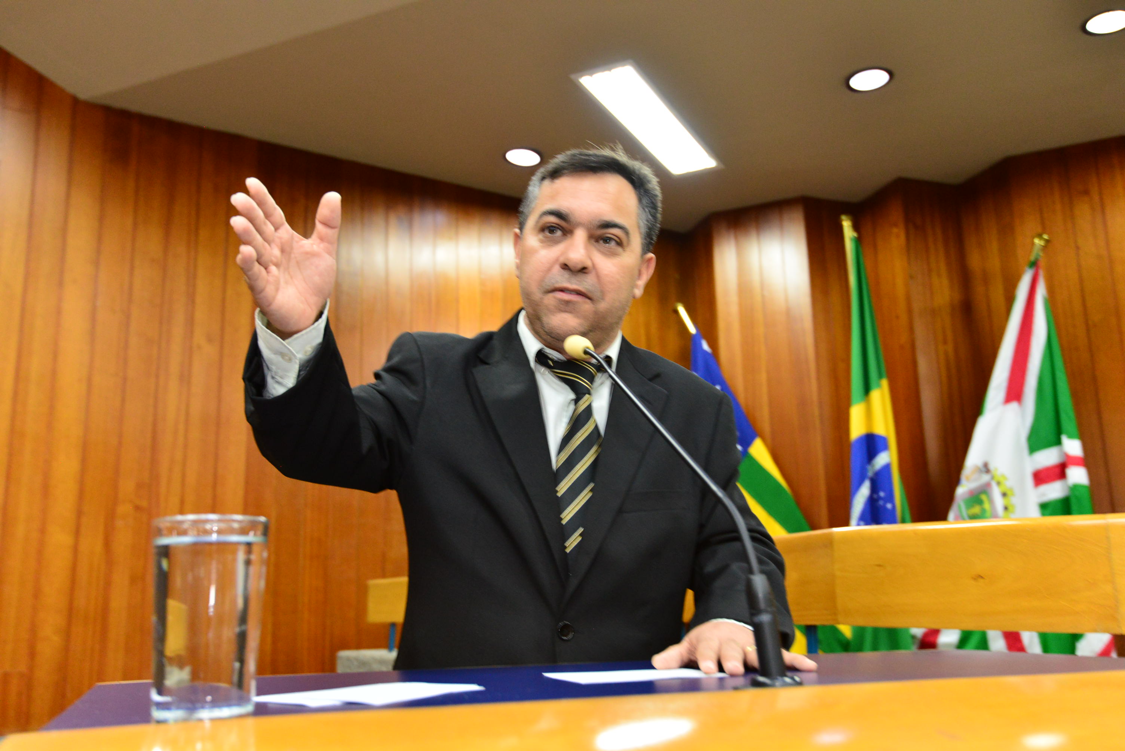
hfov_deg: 54.4
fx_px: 1094
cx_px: 562
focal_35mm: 35
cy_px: 376
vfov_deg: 37.9
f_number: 5
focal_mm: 35
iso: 2500
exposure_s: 1/60
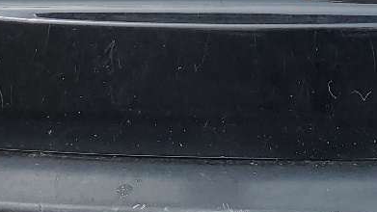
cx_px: 265
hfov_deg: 18.4
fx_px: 1160
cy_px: -105
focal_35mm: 116
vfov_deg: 10.1
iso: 50
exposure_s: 1/2500
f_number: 1.5
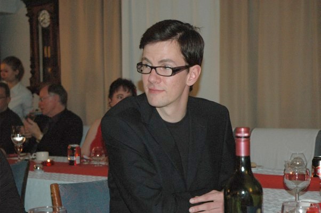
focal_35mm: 72
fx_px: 641
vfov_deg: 18.9
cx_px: 160
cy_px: 106
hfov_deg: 28.1
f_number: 5
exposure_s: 1/60
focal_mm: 48
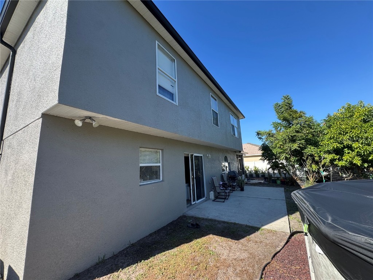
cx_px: 186
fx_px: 151
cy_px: 140
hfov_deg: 102.1
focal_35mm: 14
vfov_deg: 85.7
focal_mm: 2.22
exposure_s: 1/505
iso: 50
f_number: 2.2
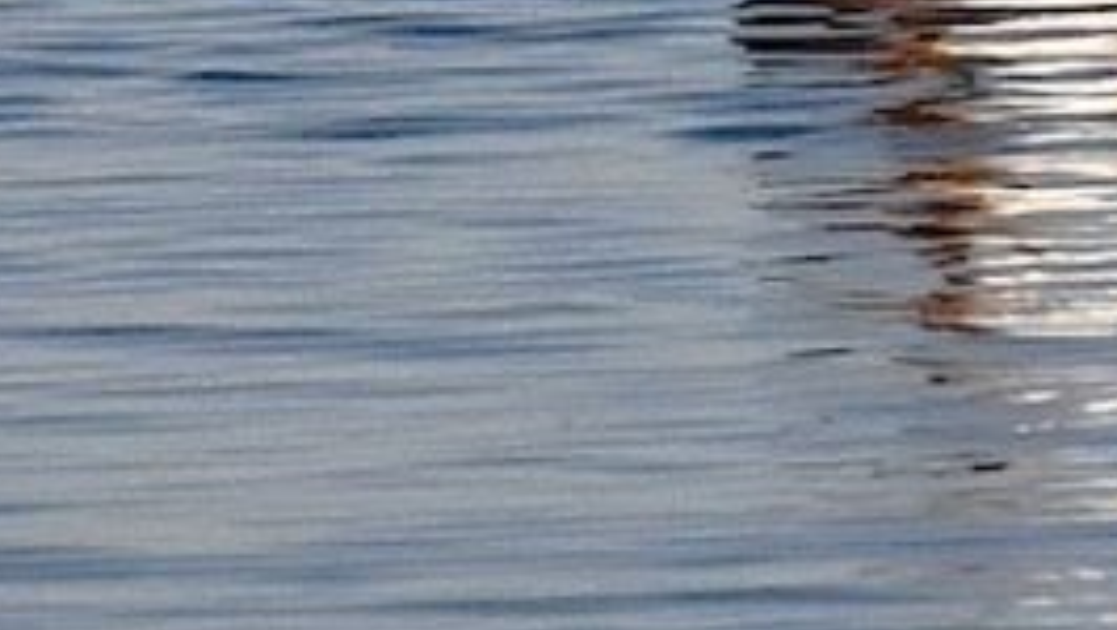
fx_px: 75098
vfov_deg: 0.5
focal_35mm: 2534
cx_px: 1302
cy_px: -475
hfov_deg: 0.9
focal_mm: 500
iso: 1600
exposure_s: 1/5000
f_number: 11
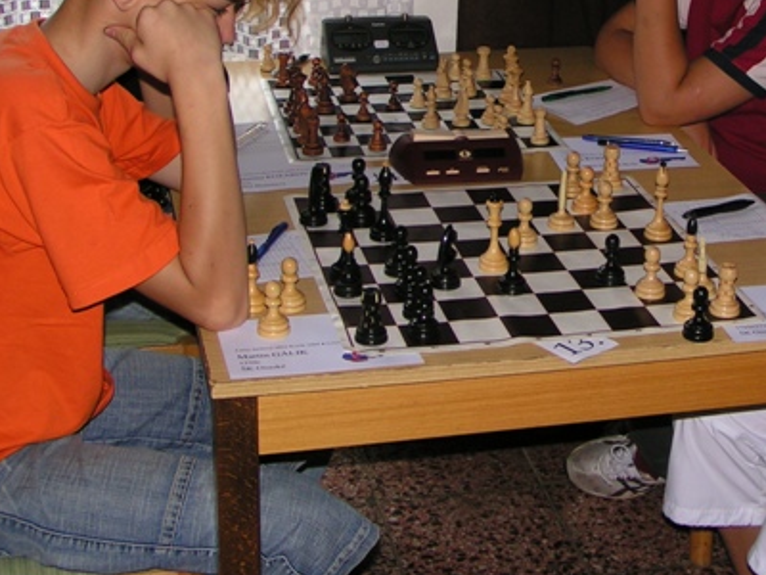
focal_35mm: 72
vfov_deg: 20.3
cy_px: 136
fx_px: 1593
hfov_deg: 26.7
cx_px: 567
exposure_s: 1/50
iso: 50
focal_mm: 6.9
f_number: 4
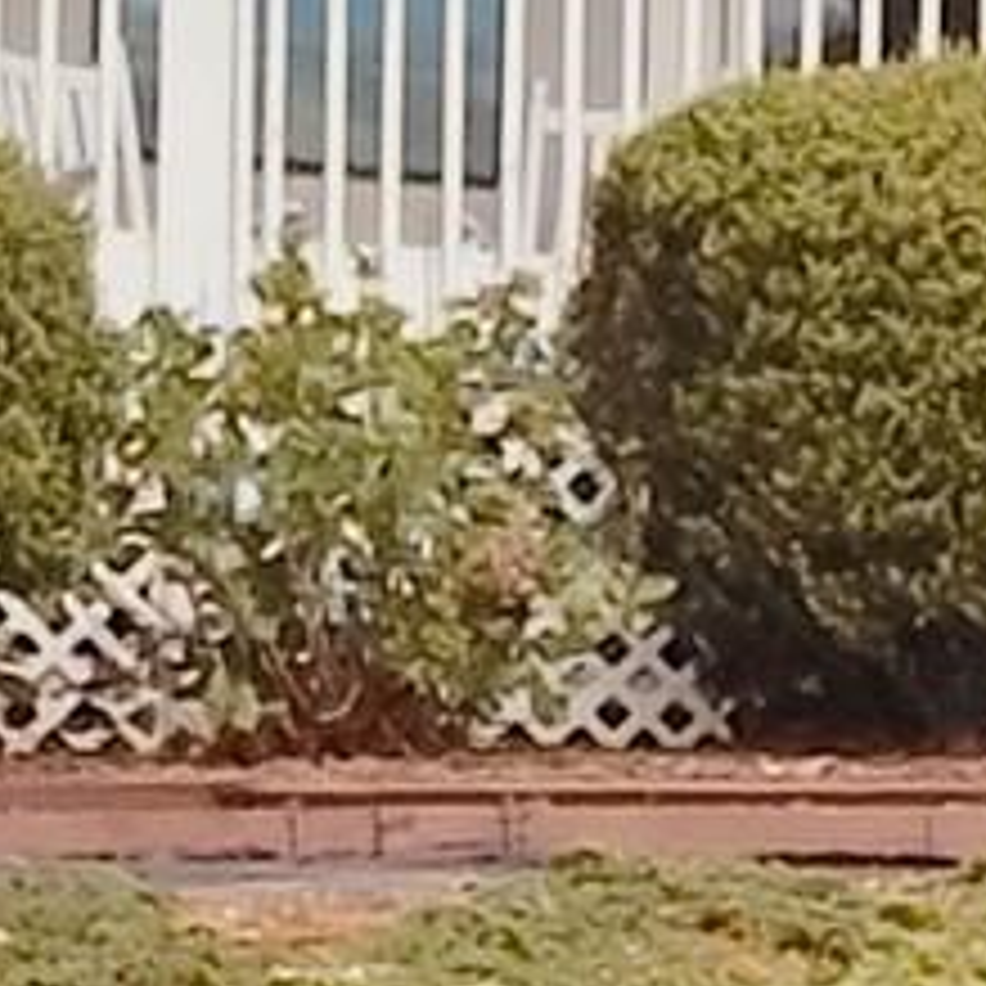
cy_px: 601
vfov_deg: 4.4
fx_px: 12761
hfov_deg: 4.4
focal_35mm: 396
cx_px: 621
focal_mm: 6.86
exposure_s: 1/424
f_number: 1.78
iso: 64
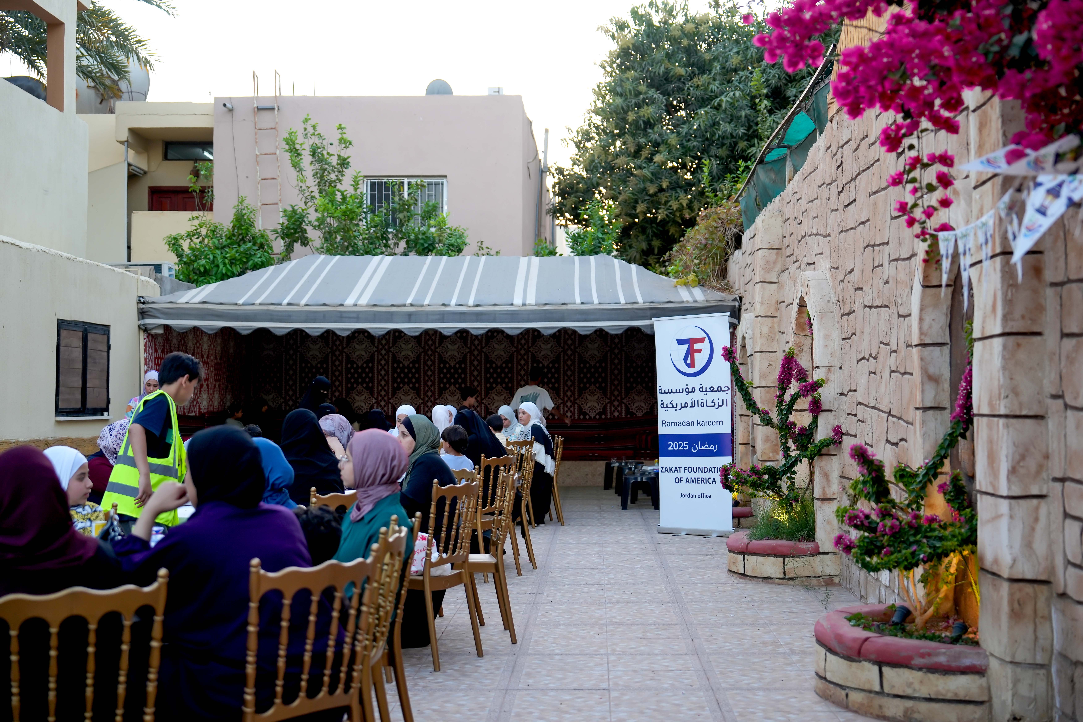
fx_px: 1414
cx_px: 542
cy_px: 361
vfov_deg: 28.6
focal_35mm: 47
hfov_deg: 41.9
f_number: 2.8
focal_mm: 47
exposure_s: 1/160
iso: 320
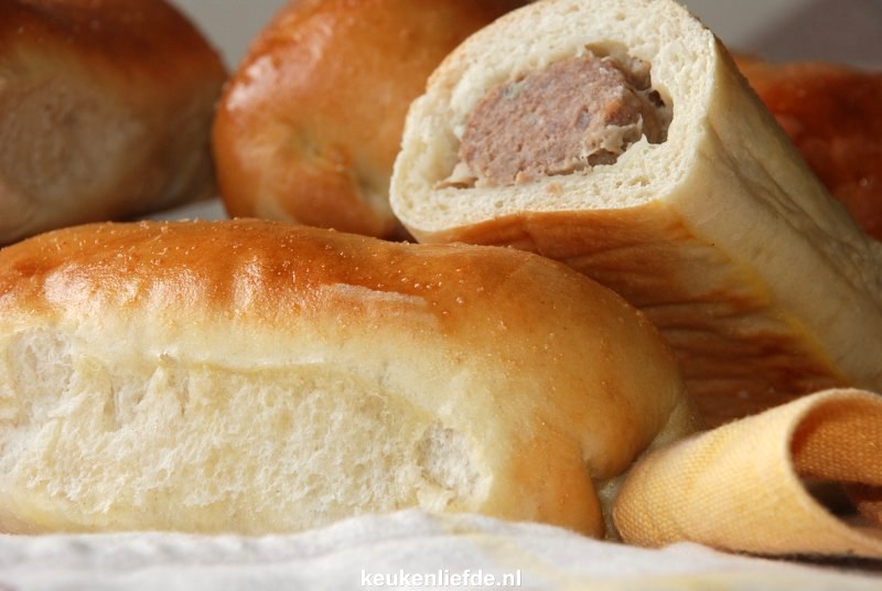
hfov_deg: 10.1
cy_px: 296
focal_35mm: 202
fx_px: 4969
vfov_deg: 6.8
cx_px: 441
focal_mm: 135
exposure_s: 1/2.5
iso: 160
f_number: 10
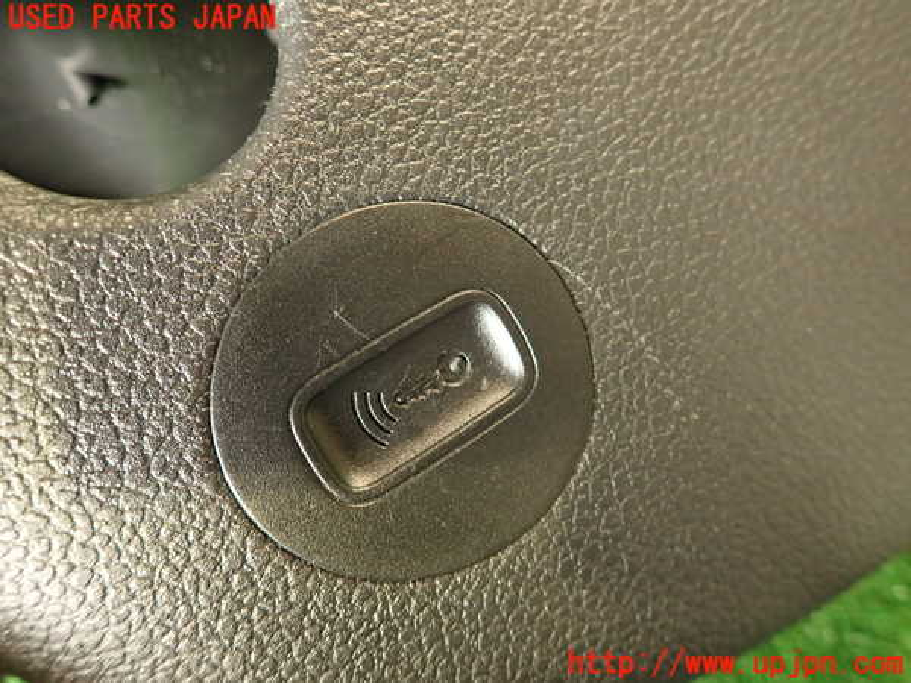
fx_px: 658
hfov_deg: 69.4
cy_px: 342
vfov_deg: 54.9
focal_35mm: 25
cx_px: 456
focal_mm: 4.5
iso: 500
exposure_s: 1/30
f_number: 2
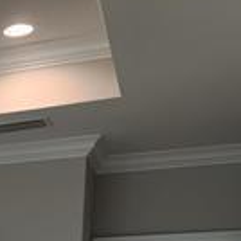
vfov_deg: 15.7
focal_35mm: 97
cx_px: -219
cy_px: 414
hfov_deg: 15.1
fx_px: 764
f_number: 1.8
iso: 100
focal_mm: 6.4
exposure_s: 1/120
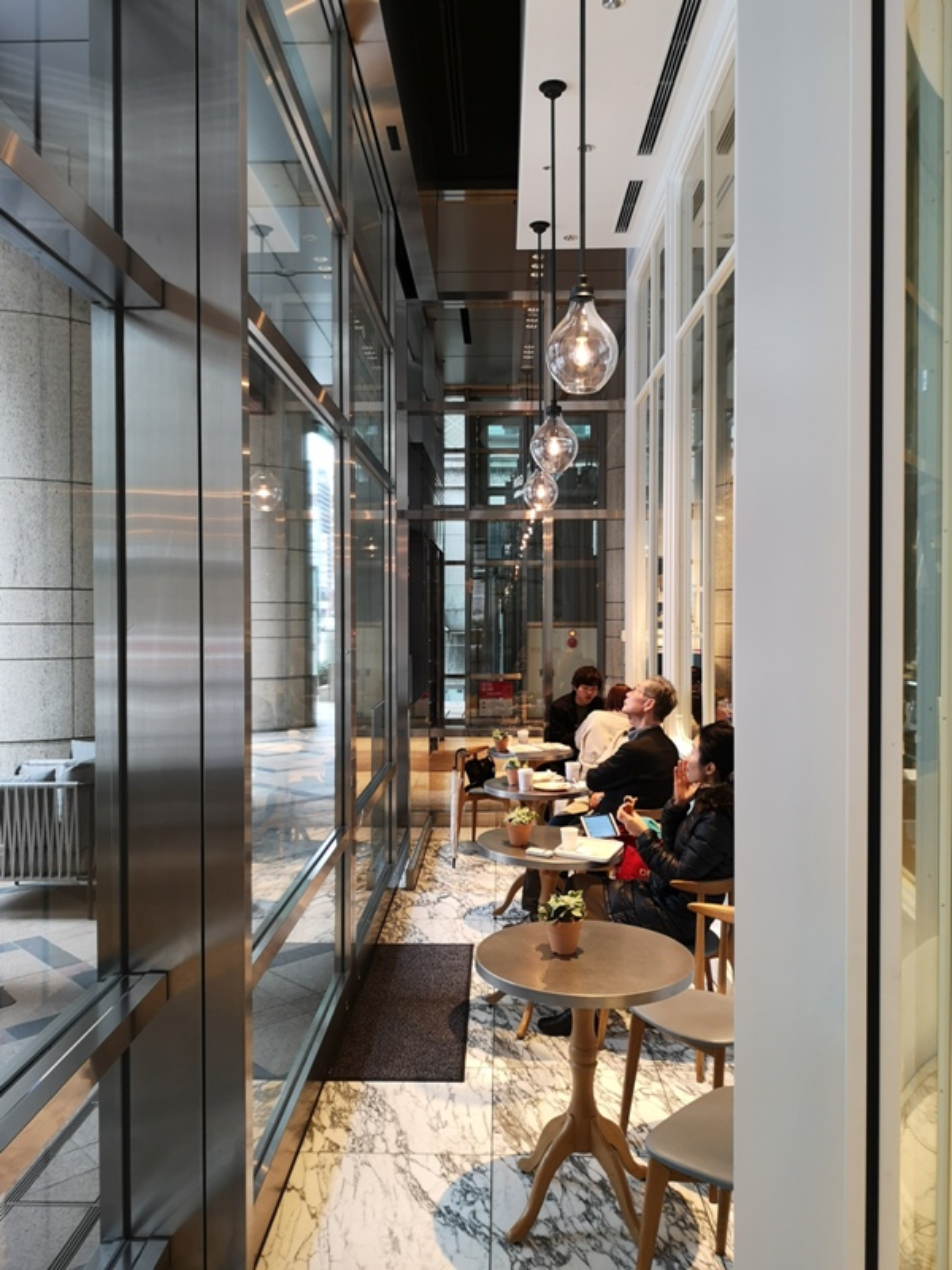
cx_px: 476
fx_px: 990
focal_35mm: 27
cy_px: 635
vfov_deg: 65.3
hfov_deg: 51.4
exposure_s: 1/33.3
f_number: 1.8
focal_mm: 3.95
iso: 125
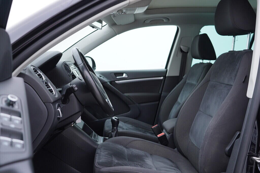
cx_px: 130
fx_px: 260
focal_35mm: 36
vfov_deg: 36.9
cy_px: 86
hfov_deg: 53.1
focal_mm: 24
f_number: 3.2
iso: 125
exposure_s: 1/40
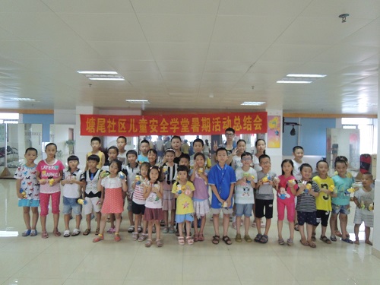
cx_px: 190
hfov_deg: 71.6
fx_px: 263
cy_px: 142
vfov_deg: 56.8
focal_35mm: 24
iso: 900
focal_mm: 4.3
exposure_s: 1/60
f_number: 1.8
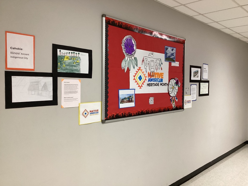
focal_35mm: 31
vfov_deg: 45.4
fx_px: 222
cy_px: 93
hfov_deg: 58.4
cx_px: 124
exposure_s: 1/60
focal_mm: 3.3
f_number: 2.4
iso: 250
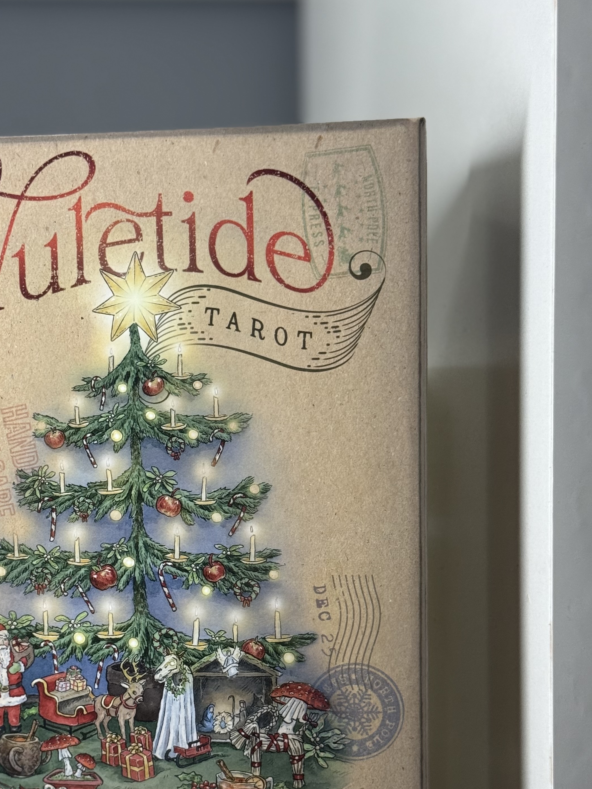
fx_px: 1573
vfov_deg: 27.9
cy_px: 549
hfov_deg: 21.2
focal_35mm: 69
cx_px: 176
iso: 160
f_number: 1.78
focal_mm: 6.76
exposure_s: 1/60
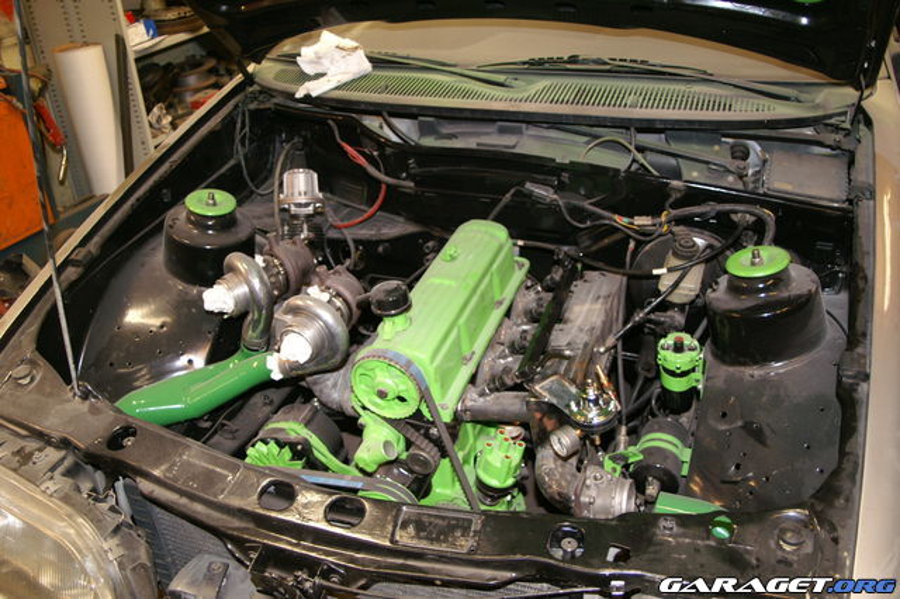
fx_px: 825
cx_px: 450
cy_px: 300
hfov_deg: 57.2
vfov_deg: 39.9
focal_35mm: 33
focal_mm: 22
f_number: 4
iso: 400
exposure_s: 1/60
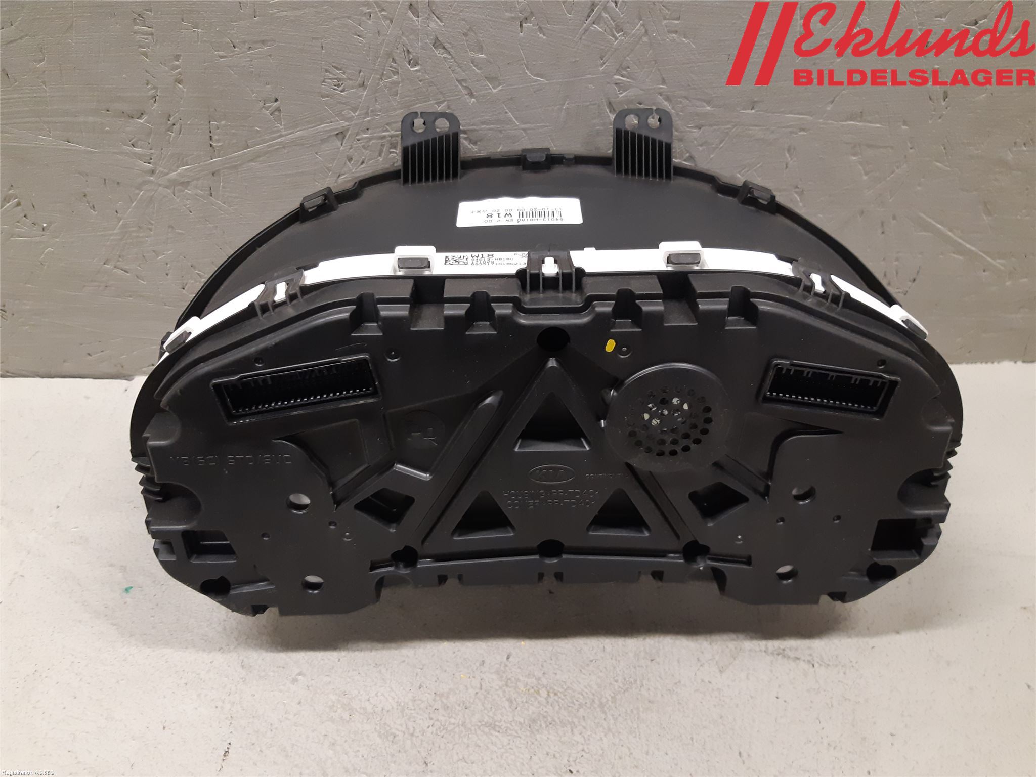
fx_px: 778
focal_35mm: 26
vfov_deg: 53.1
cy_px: 388
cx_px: 518
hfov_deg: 67.3
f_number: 1.7
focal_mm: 3.93
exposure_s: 1/50
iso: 200
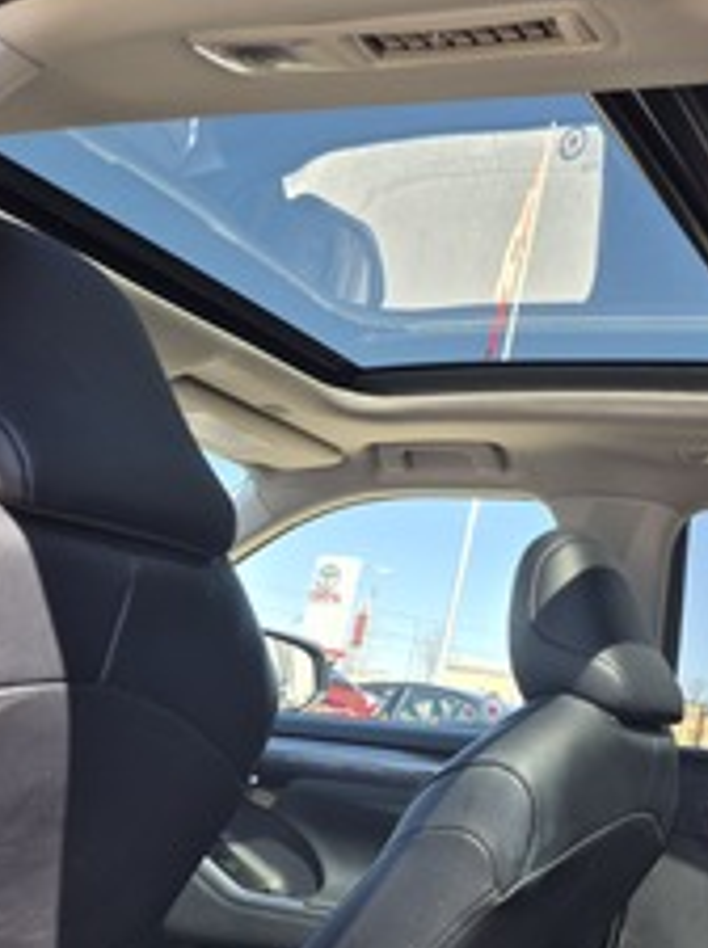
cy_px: 491
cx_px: 582
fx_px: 1176
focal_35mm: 43
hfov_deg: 32.5
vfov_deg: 43.9
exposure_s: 1/1528
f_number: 1.8
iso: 80
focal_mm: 5.4
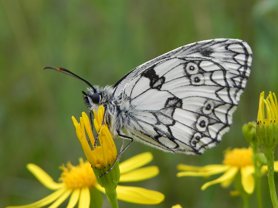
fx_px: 683
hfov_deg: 23.0
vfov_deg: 17.4
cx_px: 139
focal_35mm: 85
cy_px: 104
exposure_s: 1/183
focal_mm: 15.1
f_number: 4.5
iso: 160
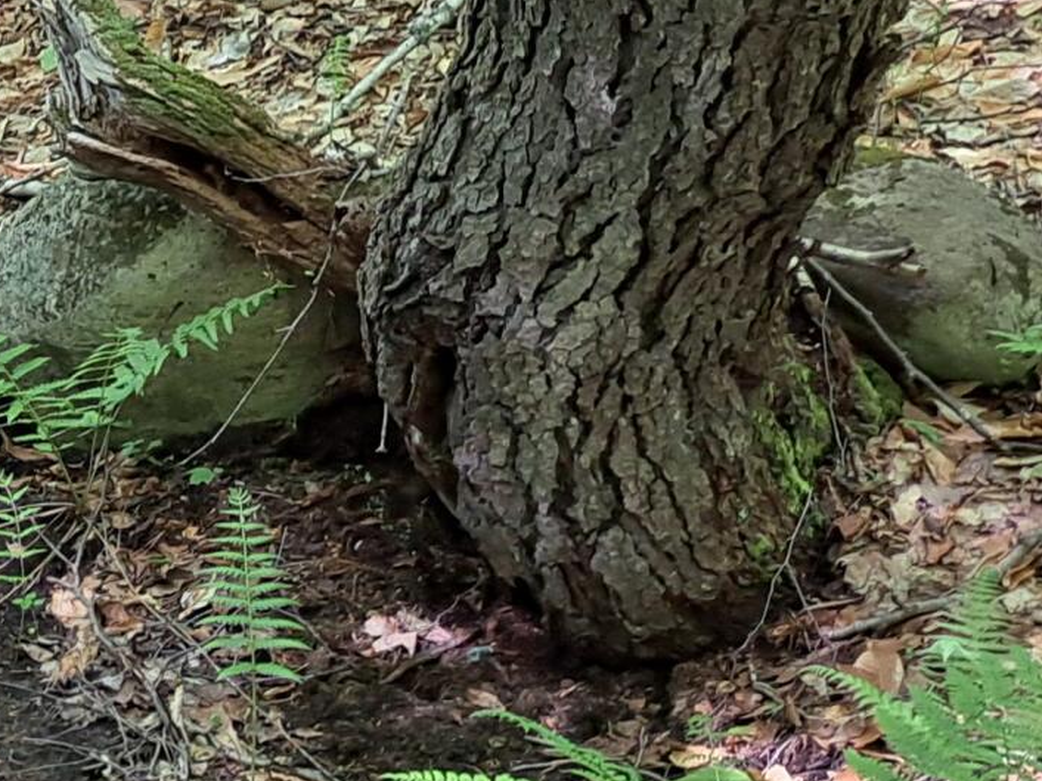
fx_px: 3069
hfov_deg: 15.1
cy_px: 252
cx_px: -1135
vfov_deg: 14.5
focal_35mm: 102
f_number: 1.8
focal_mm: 5.23
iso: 50
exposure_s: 1/60
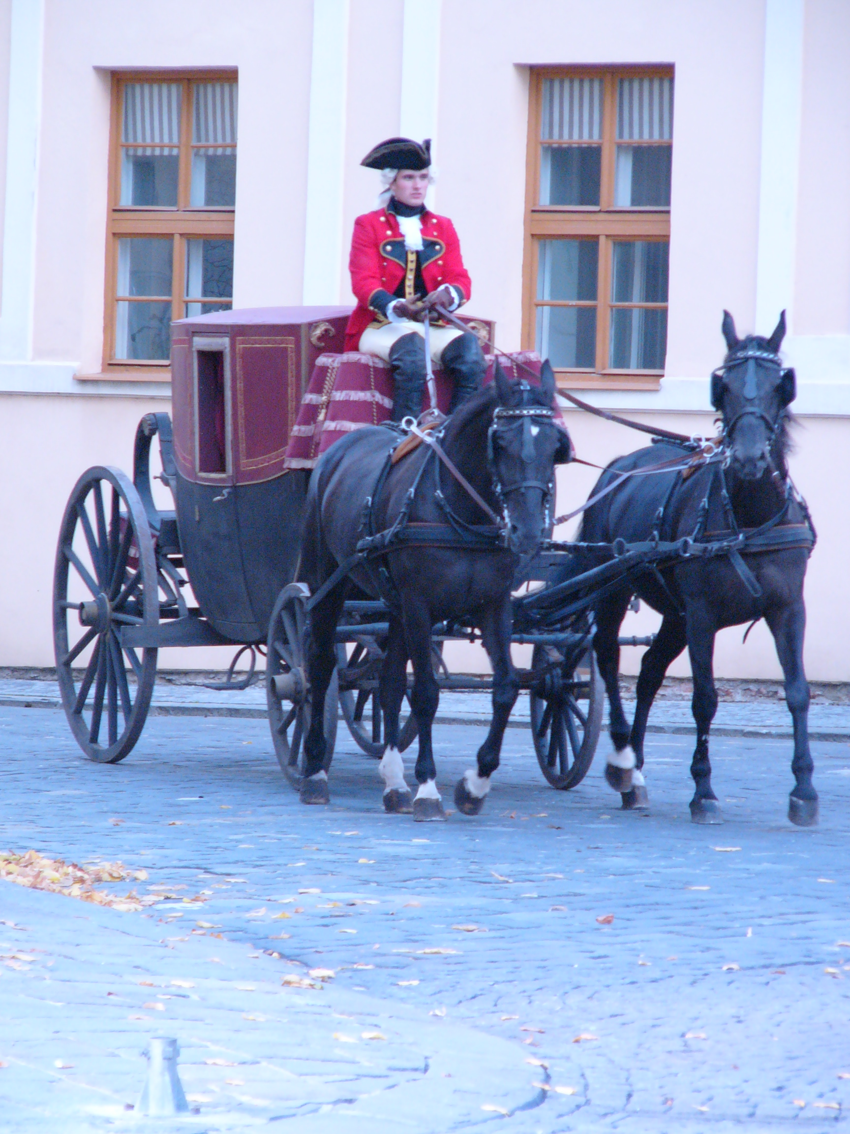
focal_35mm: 240
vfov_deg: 8.2
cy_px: 567
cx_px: 425
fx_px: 7858
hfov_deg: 6.2
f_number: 2.8
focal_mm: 39.9
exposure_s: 1/250
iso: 200
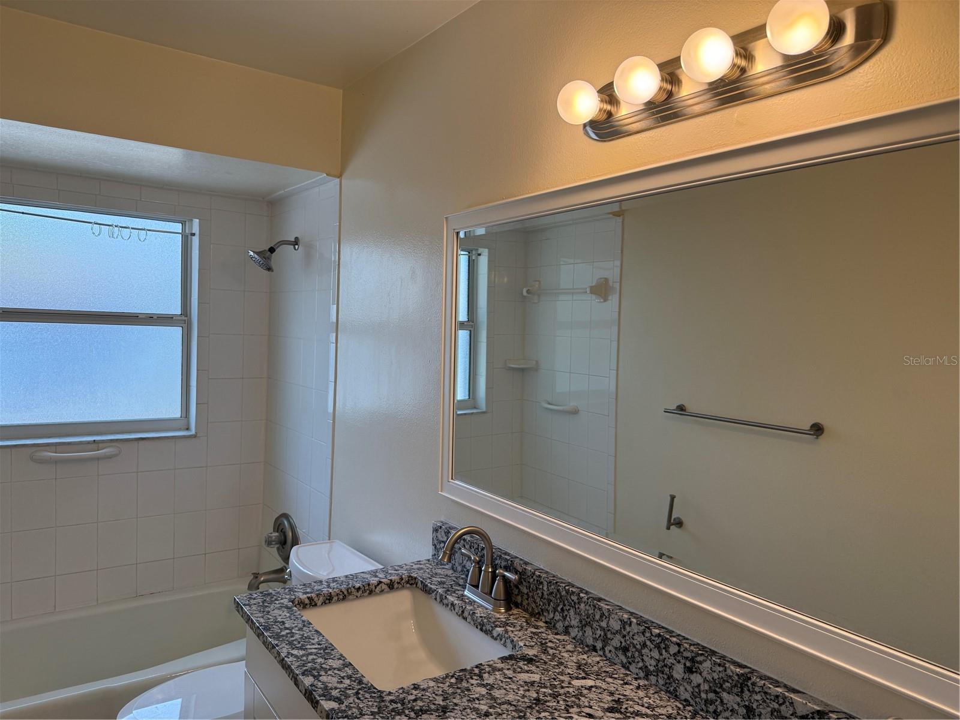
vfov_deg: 56.8
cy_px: 360
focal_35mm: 24
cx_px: 480
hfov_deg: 71.6
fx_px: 666
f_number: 1.78
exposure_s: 1/401
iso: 100
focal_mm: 6.76
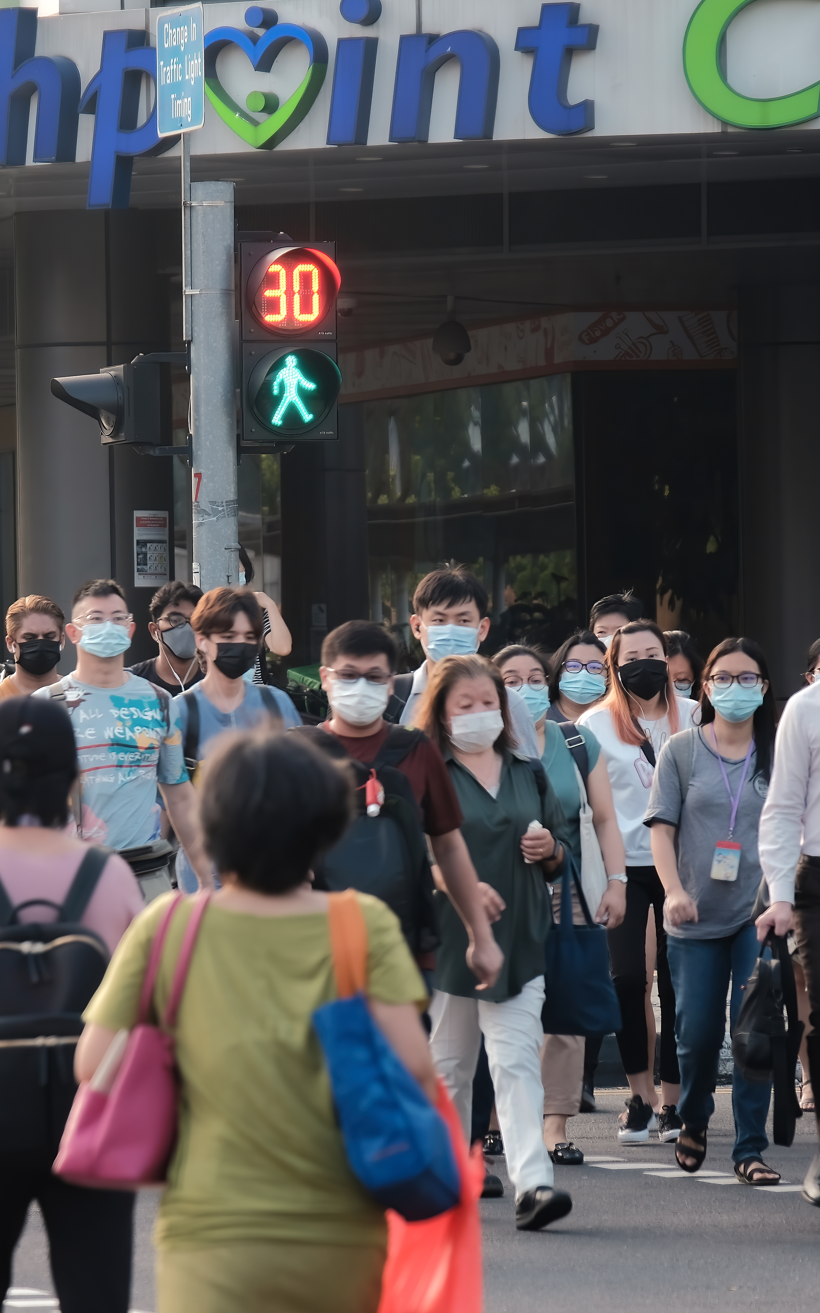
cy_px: 657
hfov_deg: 4.9
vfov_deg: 7.9
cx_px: 166
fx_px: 9511
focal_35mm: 266
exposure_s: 1/60
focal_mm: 116.1
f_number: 5.6
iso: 200
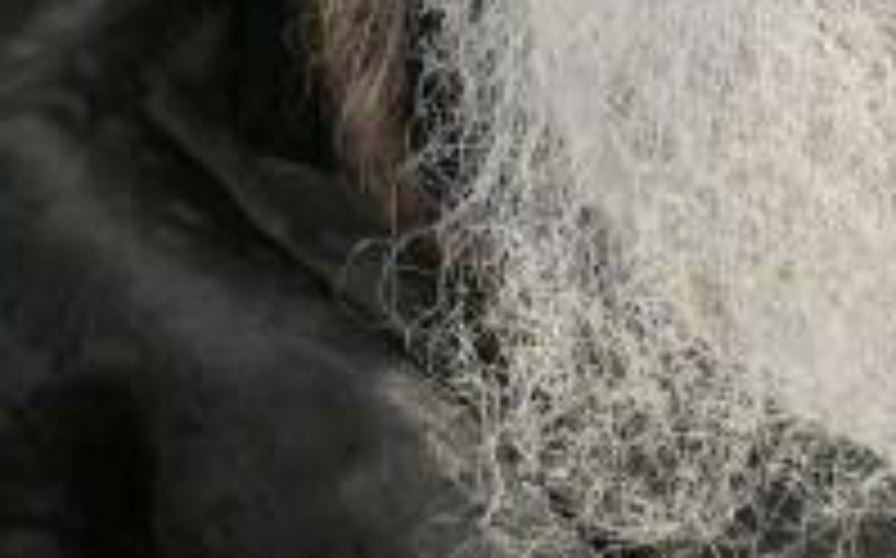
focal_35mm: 1573
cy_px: -216
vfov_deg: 0.8
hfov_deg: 1.3
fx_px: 38378
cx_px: 887
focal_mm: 200
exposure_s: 1/160
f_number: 2.8
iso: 1000
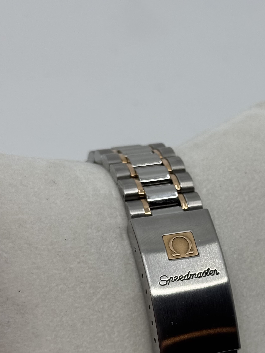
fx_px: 878
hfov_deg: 17.0
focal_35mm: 86
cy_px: 216
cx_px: 221
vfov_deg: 22.7
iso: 64
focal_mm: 6.76
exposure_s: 1/507
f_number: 1.78
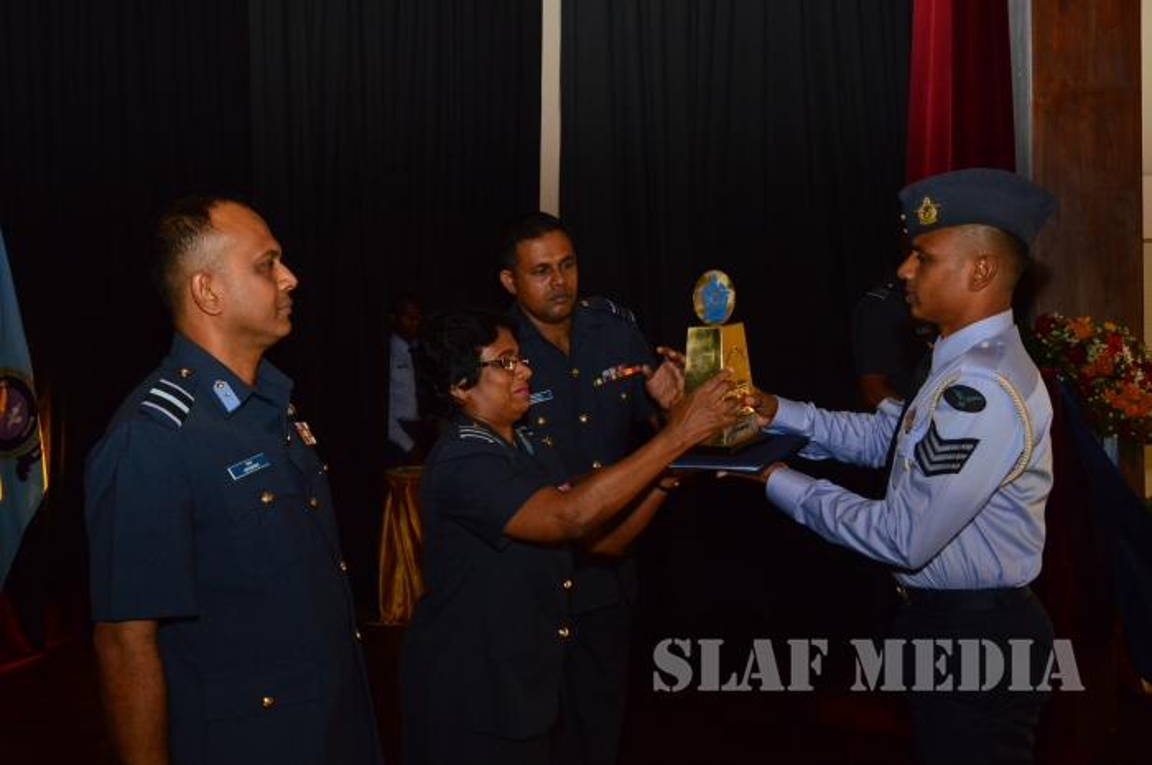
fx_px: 1055
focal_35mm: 33
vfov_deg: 39.9
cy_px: 382
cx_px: 576
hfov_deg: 57.3
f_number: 6.3
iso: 800
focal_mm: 22
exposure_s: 1/80
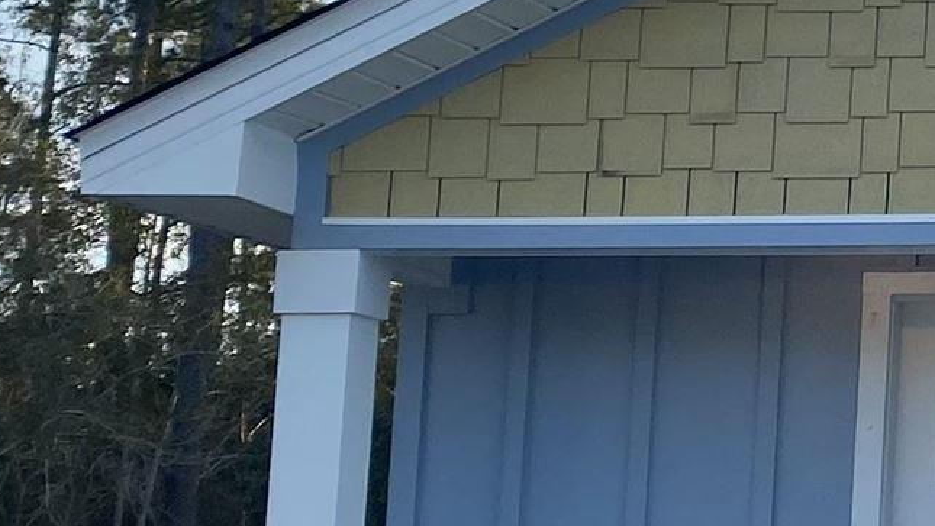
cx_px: 1625
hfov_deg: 14.2
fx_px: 3347
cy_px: 41
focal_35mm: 135
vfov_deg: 8.9
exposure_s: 1/890
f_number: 1.8
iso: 32
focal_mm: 4.25
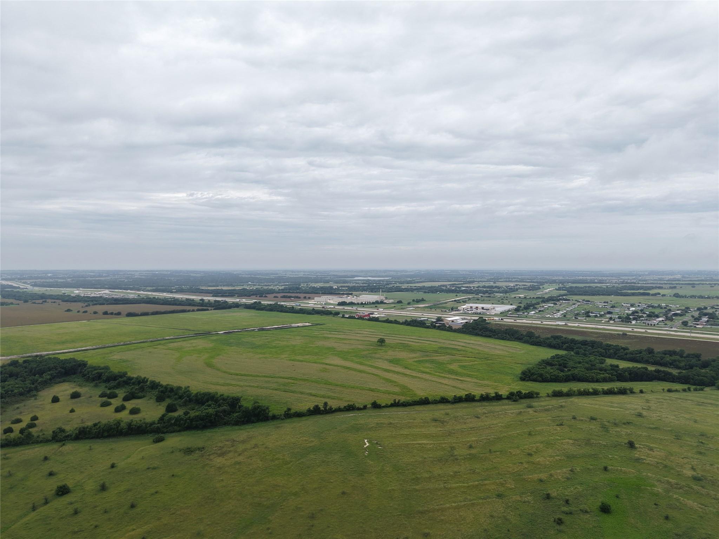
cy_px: 270
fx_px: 498
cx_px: 360
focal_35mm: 24
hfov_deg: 71.6
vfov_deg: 56.8
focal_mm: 8.67
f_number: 1.8
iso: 120
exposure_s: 1/1500
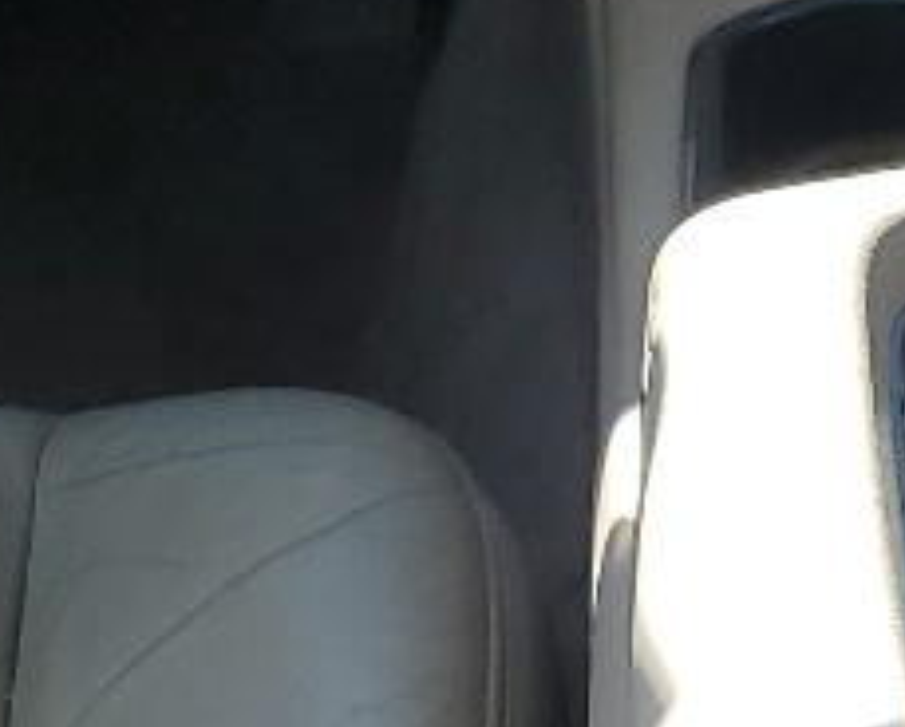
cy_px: 194
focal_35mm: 177
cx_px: 952
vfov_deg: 8.7
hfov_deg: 10.8
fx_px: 4749
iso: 50
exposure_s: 1/385
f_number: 1.5
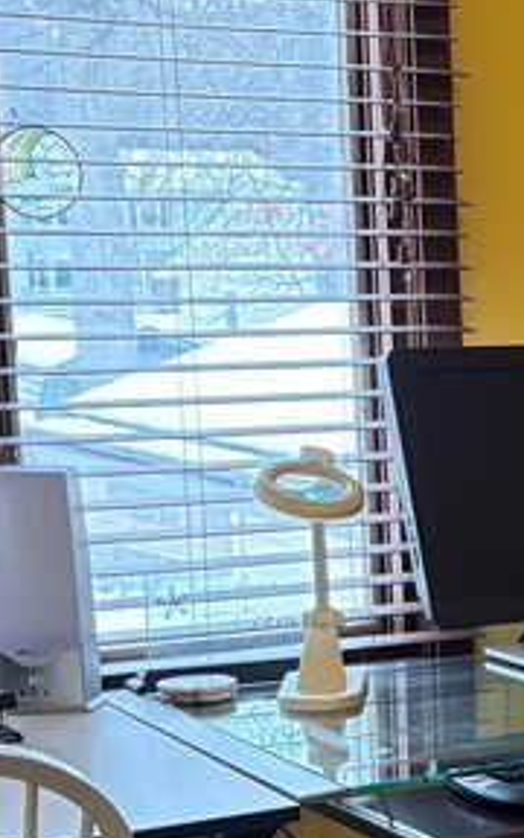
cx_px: 882
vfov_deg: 21.0
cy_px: 666
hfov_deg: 12.4
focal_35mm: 98
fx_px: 2239
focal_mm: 5.96
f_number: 1.6
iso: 250
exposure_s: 1/120
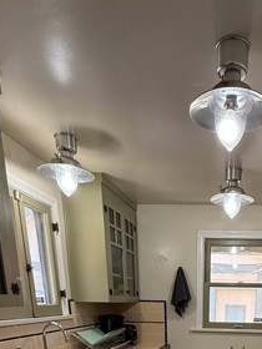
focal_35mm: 32
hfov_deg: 42.1
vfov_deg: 43.3
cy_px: 389
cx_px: 212
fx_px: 323
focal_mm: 2.22
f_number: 2.2
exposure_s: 1/120
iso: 320
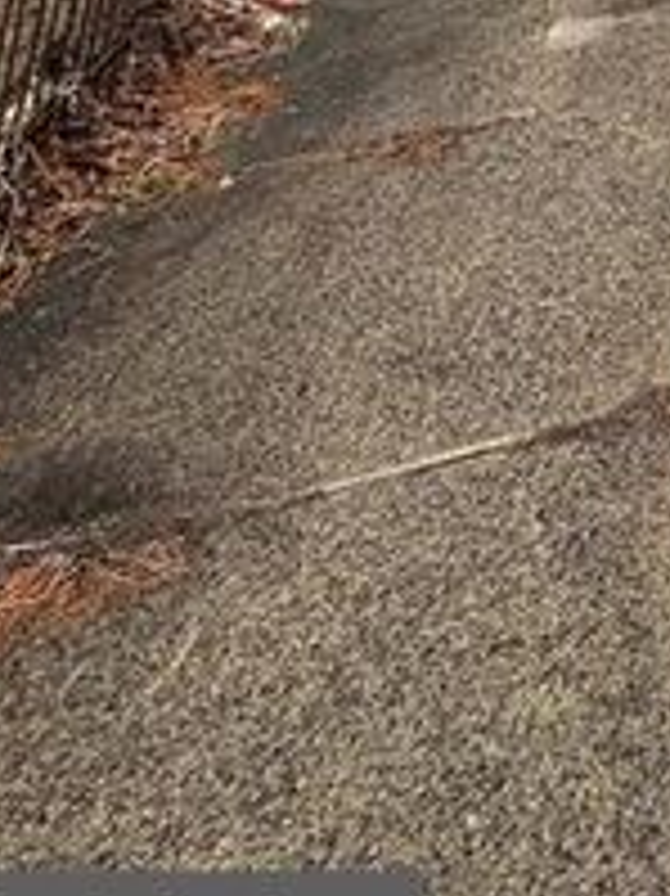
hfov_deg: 23.3
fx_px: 1214
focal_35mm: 47
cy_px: -471
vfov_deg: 27.2
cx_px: 1061
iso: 40
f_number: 2.2
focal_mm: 2.22
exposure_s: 1/175
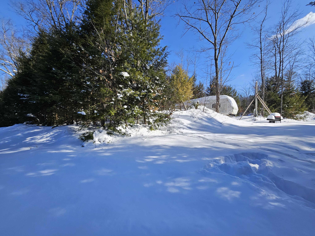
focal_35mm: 13
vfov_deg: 89.9
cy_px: 118
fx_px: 118
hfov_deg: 106.2
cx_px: 158
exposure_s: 1/834
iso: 32
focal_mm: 1.7
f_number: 2.2
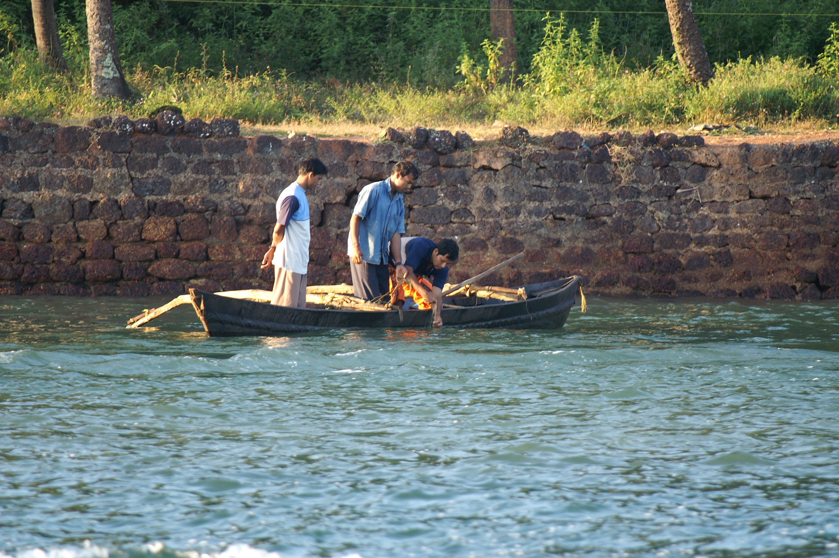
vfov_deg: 3.0
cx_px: 420
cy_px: 279
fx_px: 10478
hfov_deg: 4.6
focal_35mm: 450
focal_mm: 300
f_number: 5.6
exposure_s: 1/125
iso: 250
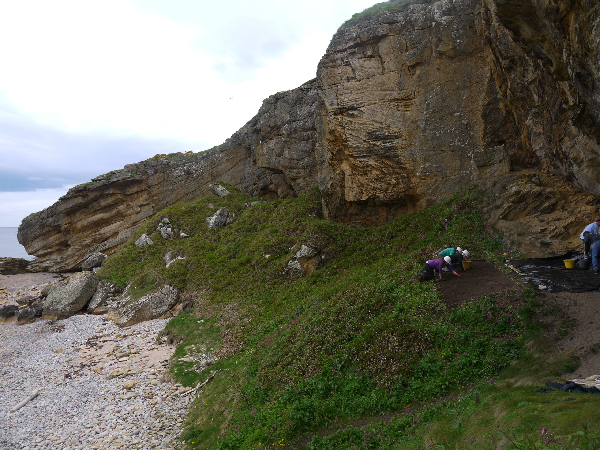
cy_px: 225
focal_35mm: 28
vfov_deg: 49.7
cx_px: 300
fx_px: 485
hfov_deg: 63.4
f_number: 6.3
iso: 160
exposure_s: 1/250
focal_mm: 14
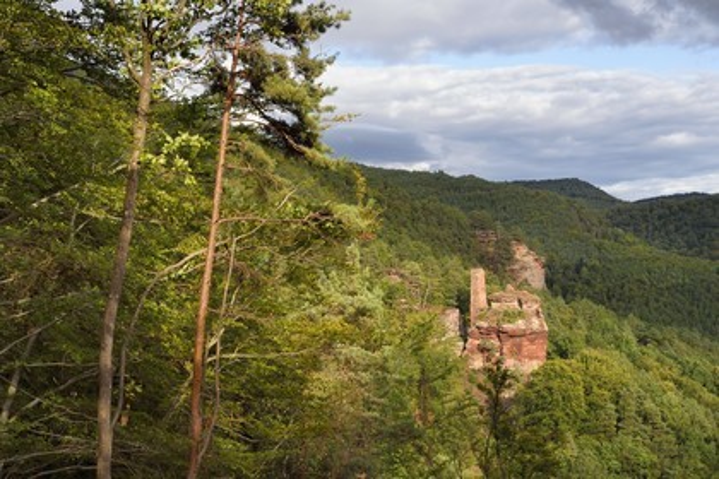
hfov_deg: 35.6
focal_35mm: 56
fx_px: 1118
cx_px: 360
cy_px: 240
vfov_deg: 24.2
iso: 800
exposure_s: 1/250
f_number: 20
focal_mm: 56
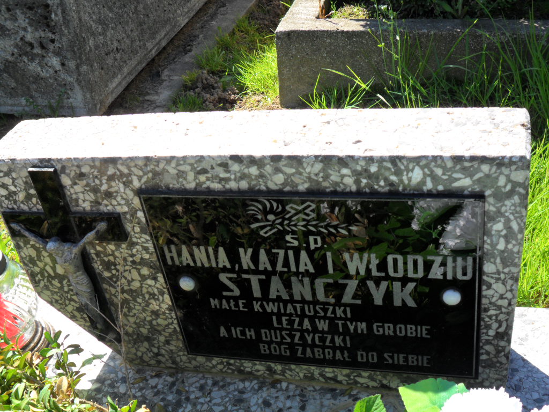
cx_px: 274
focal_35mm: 44
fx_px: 698
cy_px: 206
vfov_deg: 32.9
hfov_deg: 42.9
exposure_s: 1/180
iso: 100
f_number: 4.5
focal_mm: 7.8
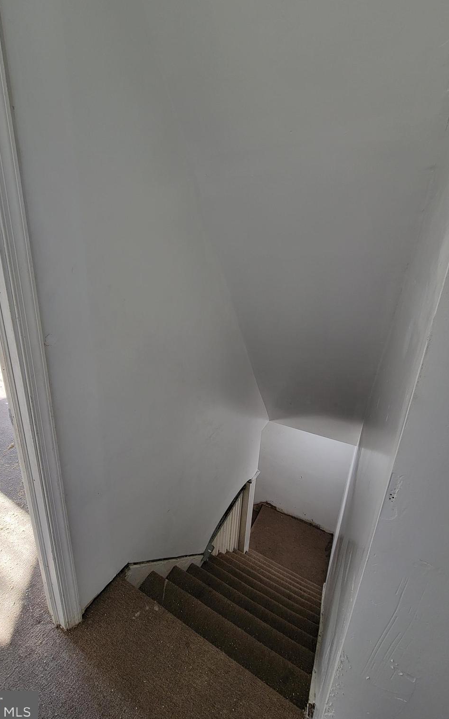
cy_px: 364
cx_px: 193
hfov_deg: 78.2
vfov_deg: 105.3
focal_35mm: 14
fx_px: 274
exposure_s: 1/60
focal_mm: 2.2
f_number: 2.2
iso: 80
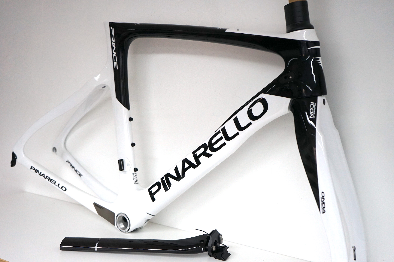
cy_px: 131
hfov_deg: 43.6
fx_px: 492
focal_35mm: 45
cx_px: 197
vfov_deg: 29.8
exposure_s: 1/160
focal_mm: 45
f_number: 4.5
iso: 1600
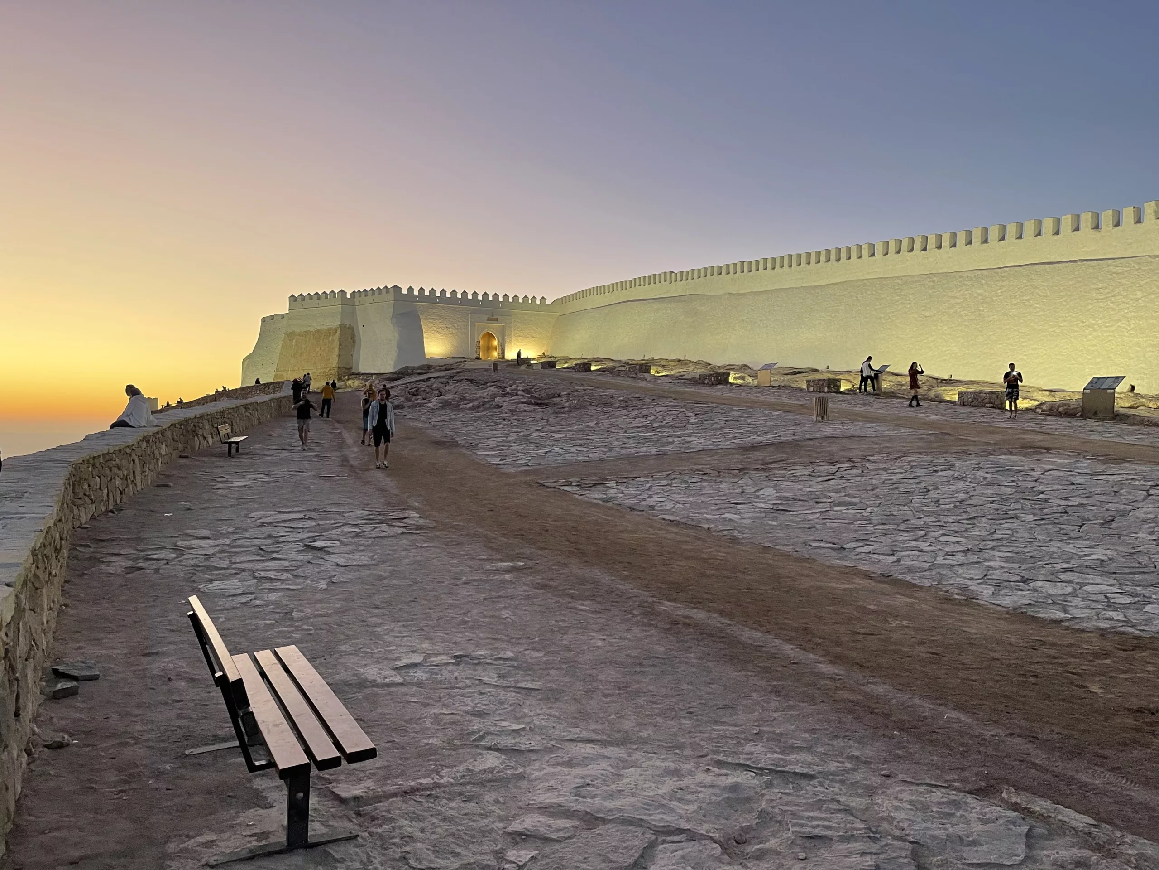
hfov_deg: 67.3
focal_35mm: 26
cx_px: 580
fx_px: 871
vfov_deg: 53.1
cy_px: 435
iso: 125
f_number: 1.6
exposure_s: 1/83
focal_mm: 5.1
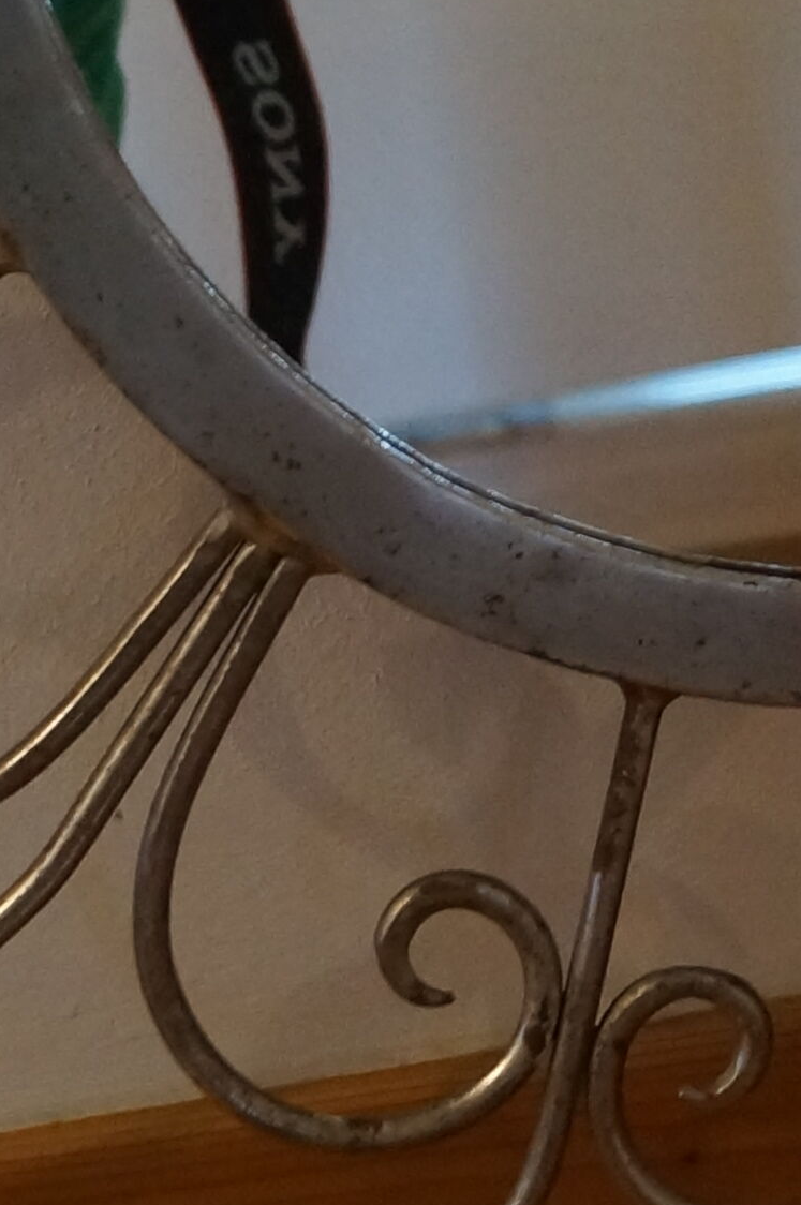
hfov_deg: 11.3
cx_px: 1025
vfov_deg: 16.8
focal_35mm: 118
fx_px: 3946
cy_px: -143
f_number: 4
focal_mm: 18
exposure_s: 1/60
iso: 1250
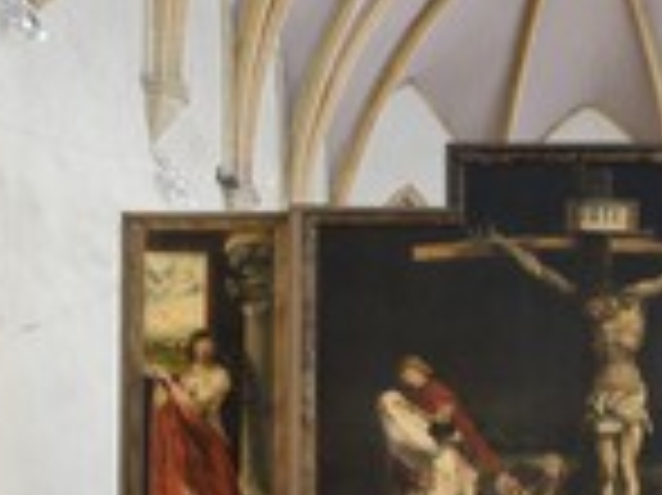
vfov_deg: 16.0
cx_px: 590
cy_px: 621
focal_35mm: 88
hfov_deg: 21.8
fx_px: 1682
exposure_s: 1
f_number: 7.1
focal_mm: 32
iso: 100
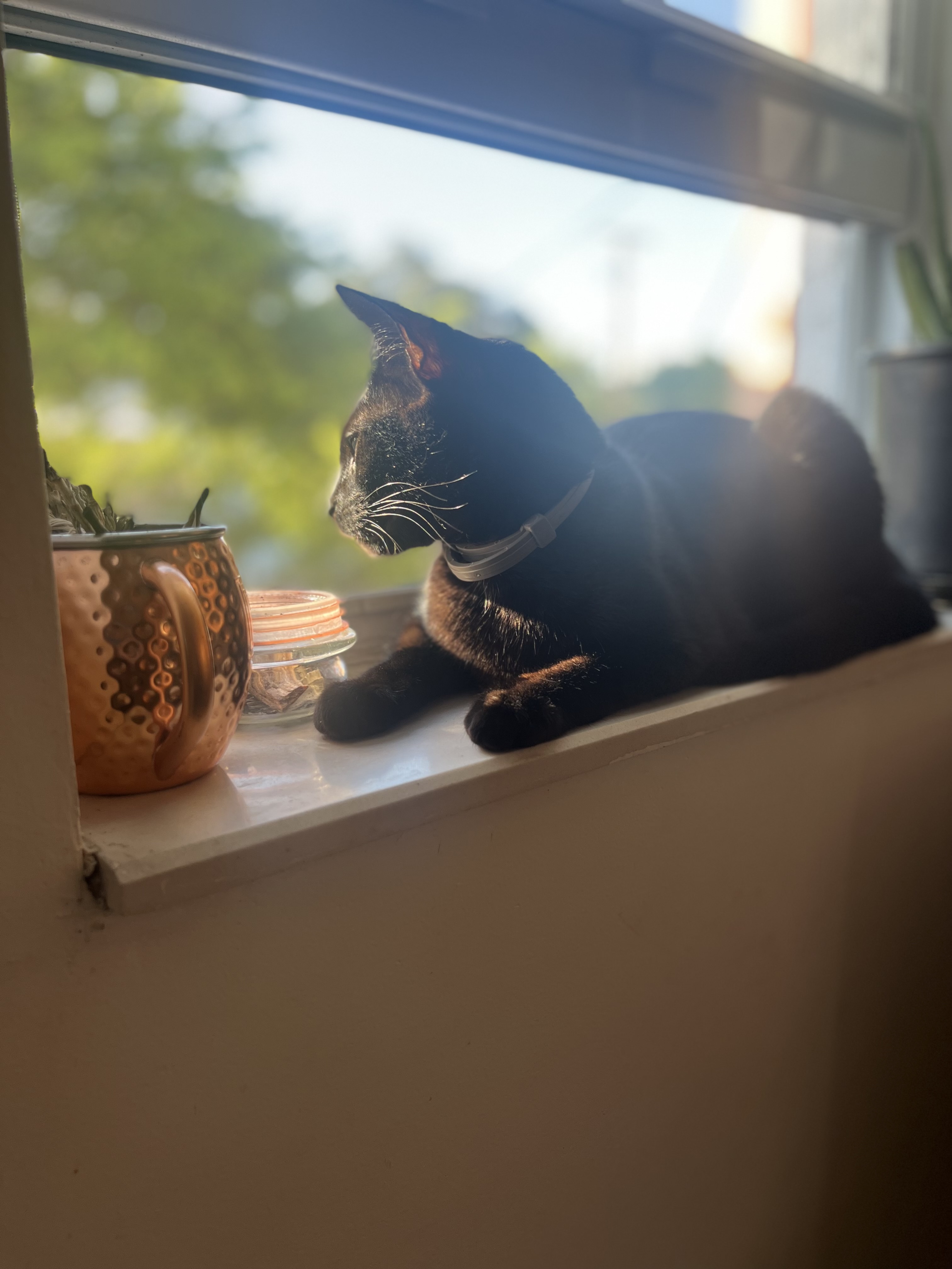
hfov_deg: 53.1
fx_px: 953
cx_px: 476
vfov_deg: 67.3
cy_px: 634
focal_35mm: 26
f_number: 1.6
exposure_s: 1/122
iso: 40
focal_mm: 5.1
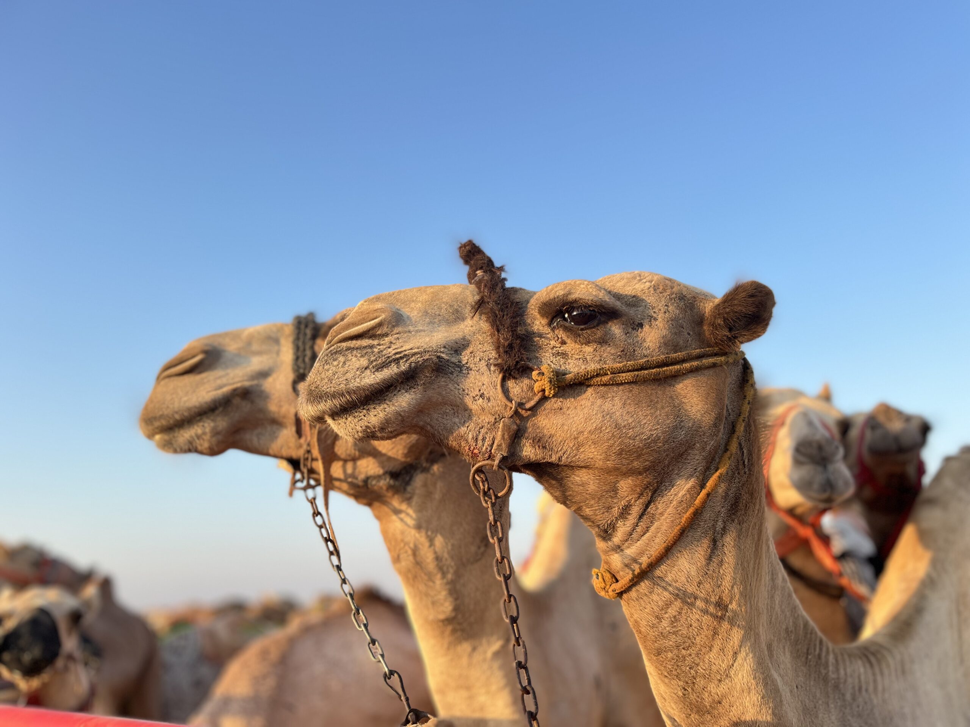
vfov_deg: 53.1
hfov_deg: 67.3
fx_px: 729
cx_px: 485
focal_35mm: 26
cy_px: 364
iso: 50
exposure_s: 1/513
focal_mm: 5.1
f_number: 1.6
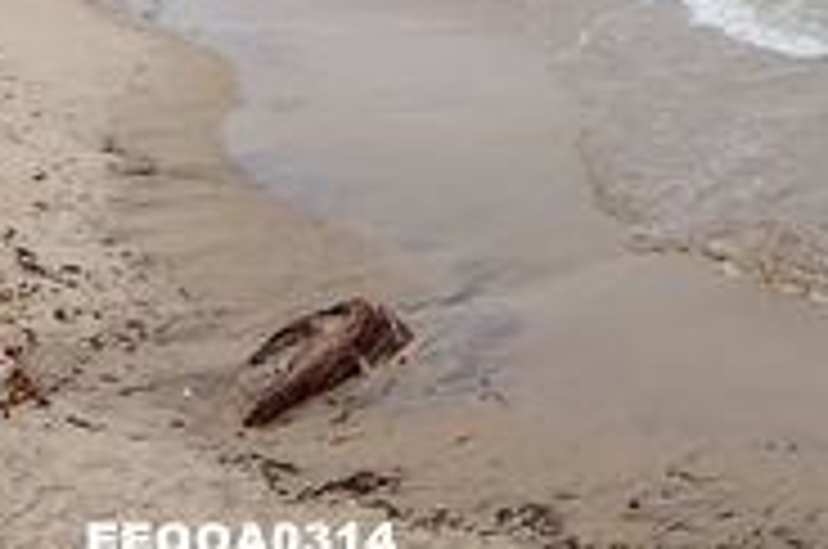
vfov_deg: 15.0
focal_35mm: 85
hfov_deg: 22.1
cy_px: -245
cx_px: 999
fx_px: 1952
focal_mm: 8.8
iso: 125
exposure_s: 1/800
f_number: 4
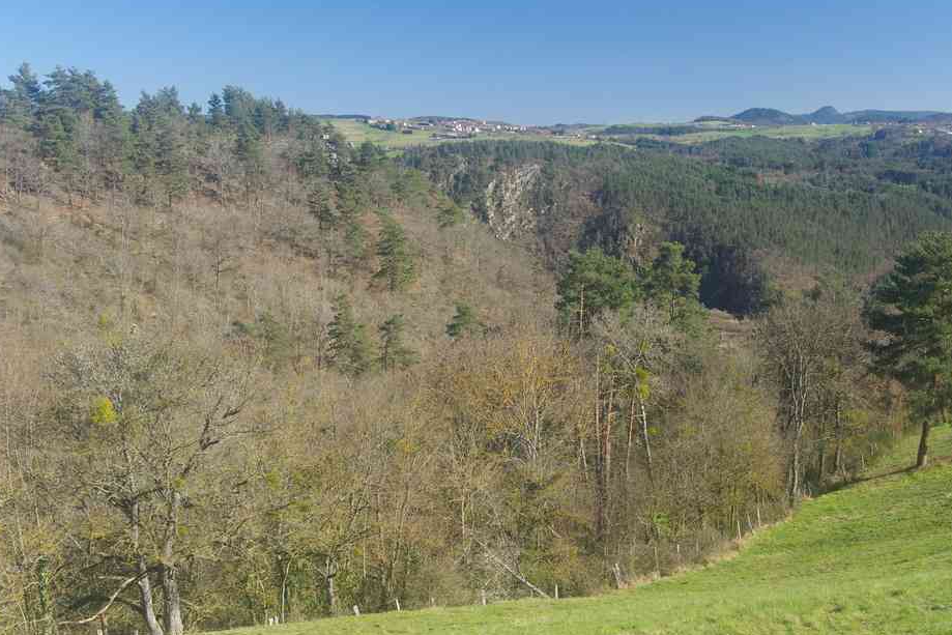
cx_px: 491
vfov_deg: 26.7
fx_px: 1337
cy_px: 320
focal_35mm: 51
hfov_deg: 39.2
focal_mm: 31
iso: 200
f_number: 8
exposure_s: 1/60
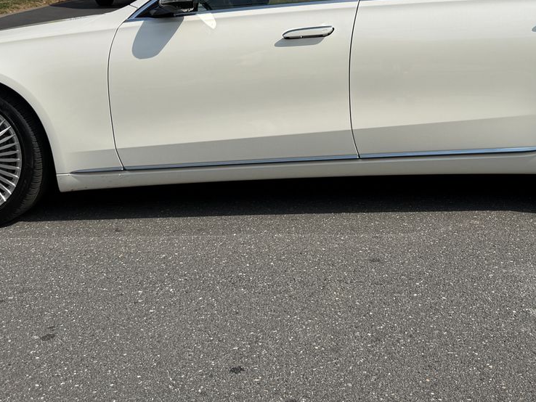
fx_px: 805
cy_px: 15
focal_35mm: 52
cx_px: 333
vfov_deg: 26.8
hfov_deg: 36.6
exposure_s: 1/8130
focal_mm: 6.76
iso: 80
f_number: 1.78
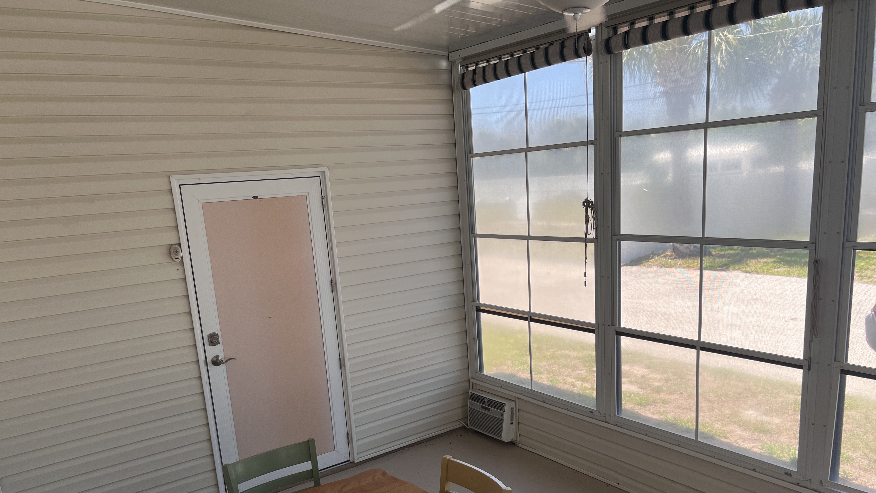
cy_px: 331
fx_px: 674
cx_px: 446
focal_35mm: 29
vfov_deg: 39.7
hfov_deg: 66.1
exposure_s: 1/120
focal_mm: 5.7
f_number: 1.5
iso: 40
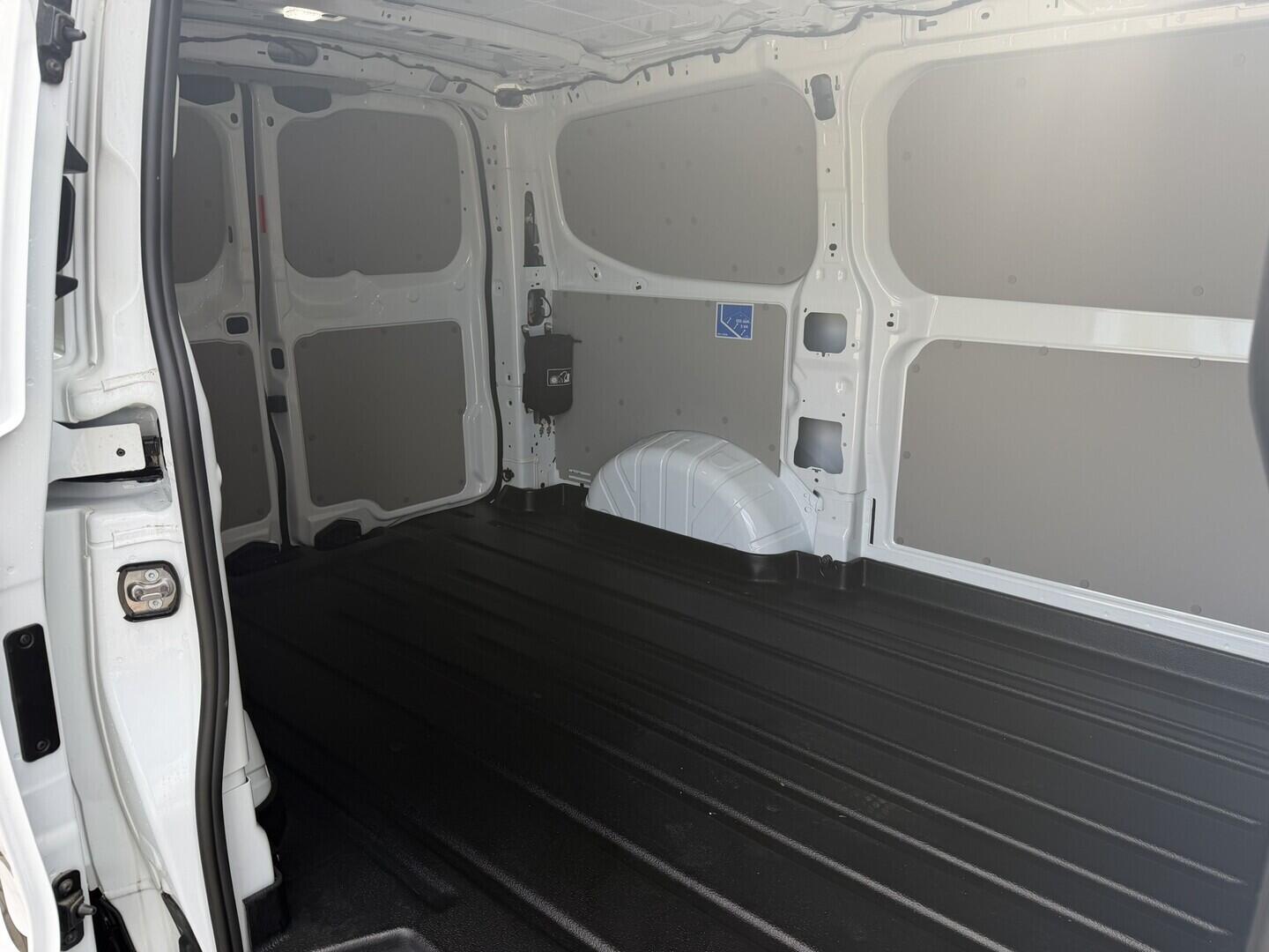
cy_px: 476
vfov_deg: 56.8
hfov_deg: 71.6
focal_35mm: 24
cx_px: 634
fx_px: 880
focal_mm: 6.76
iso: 80
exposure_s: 1/584
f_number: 1.78
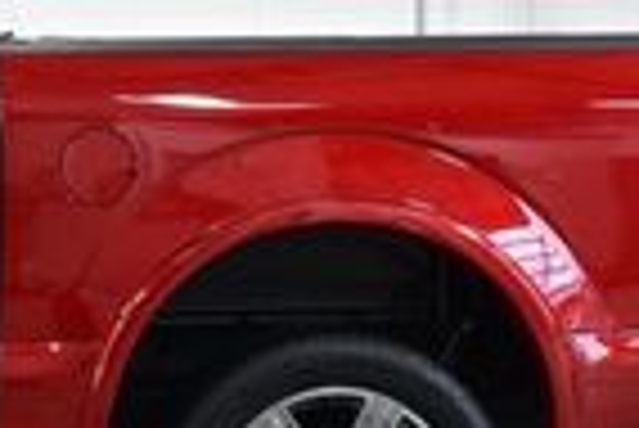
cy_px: 241
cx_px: -472
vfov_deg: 7.6
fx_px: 3238
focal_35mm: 182
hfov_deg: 10.6
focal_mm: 27
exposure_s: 1/60
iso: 1600
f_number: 5
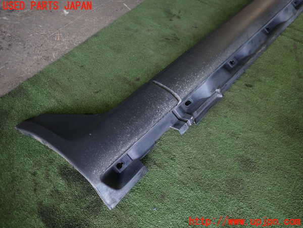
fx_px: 219
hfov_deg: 69.4
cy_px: 114
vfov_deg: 54.9
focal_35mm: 25
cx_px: 152
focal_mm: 4.5
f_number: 2
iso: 200
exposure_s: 1/50
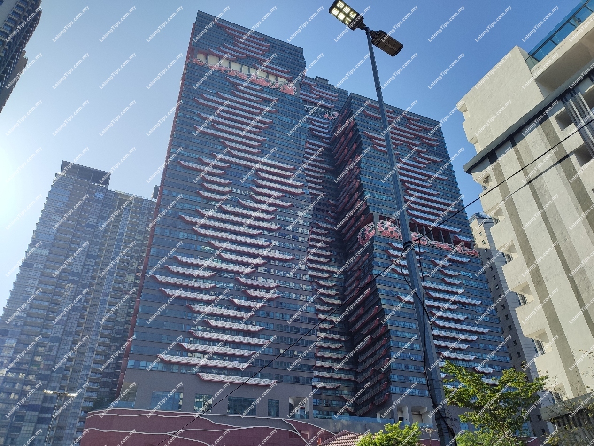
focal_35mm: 25
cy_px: 223
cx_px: 297
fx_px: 429
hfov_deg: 69.4
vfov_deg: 54.9
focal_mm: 6.04
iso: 50
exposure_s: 1/849
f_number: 1.9
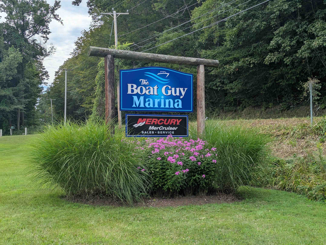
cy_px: 122
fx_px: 453
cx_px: 163
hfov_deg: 39.6
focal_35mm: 48
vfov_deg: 30.3
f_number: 1.85
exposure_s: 1/2053
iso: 47
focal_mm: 6.81
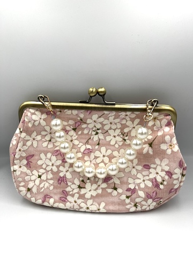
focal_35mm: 26
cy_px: 128
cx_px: 96
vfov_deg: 67.3
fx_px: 193
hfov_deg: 53.1
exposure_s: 1/1458
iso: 50
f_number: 1.6
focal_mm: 5.1
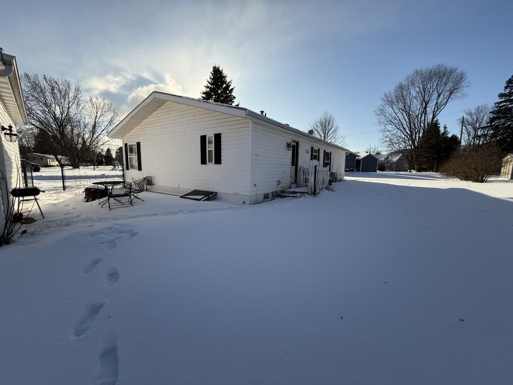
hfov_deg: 102.1
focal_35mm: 14
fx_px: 207
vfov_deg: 85.7
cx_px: 256
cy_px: 192
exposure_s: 1/2410
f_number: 2.2
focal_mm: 2.22
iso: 50
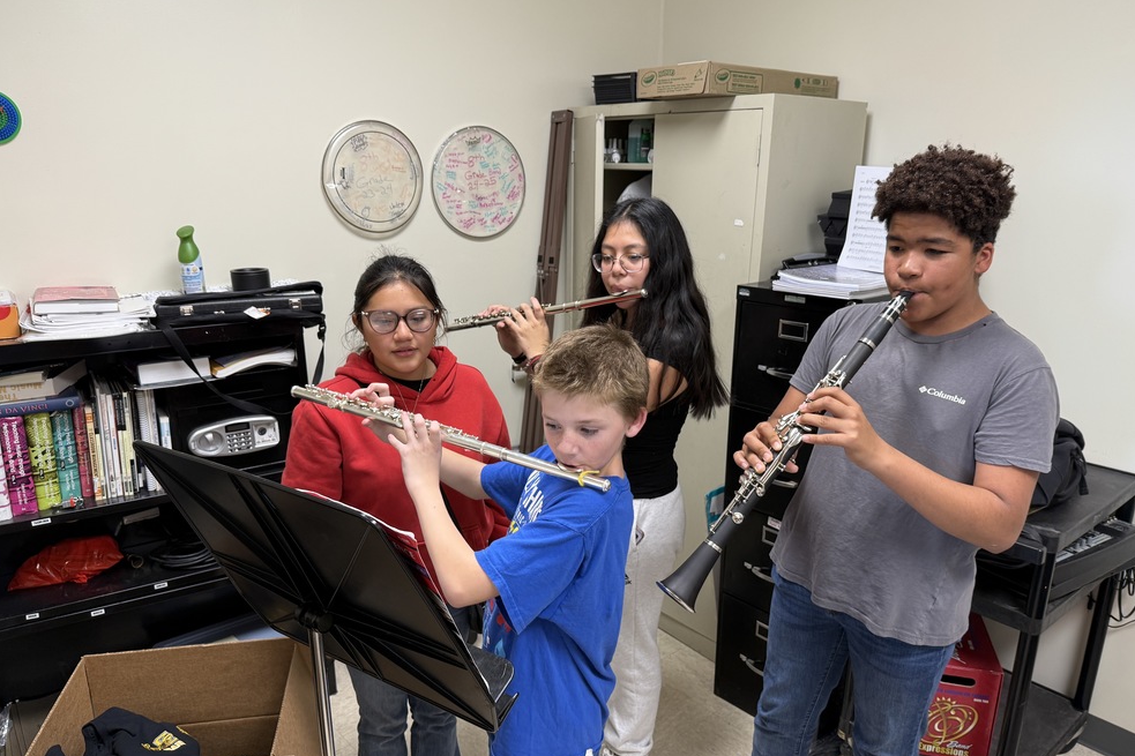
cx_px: 585
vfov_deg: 49.5
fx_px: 820
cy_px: 402
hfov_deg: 69.4
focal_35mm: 26
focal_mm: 6.76
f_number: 1.78
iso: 125
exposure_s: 1/60
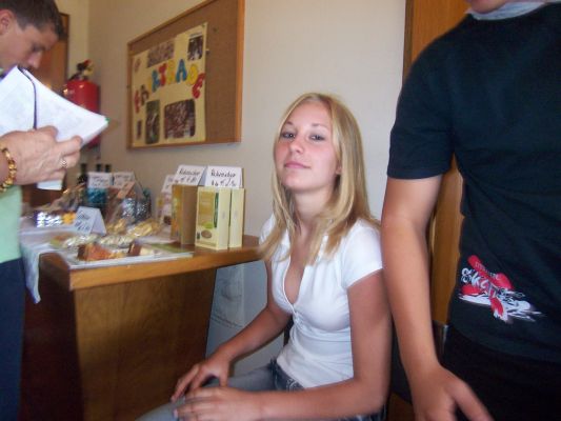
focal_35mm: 23
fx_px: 373
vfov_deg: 58.9
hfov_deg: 73.9
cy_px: 210
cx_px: 280
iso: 200
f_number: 2.8
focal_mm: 3.8
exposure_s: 1/30
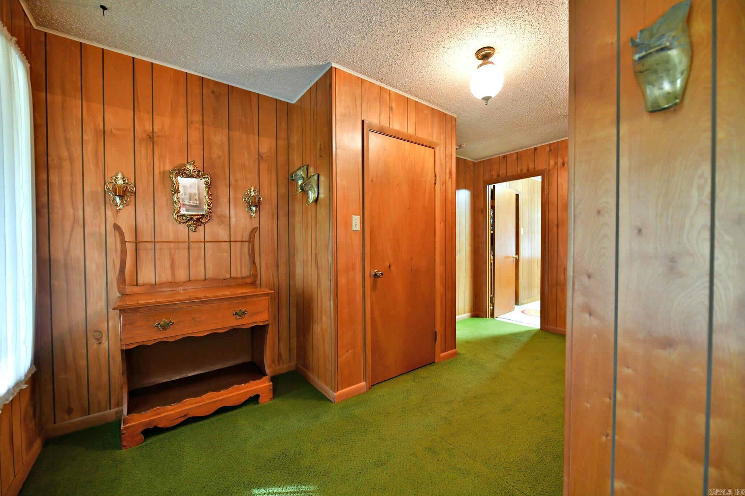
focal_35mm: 14
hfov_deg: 104.3
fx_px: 290
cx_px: 372
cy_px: 248
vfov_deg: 81.2
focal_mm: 14
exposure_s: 1/40
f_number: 3.2
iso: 2500
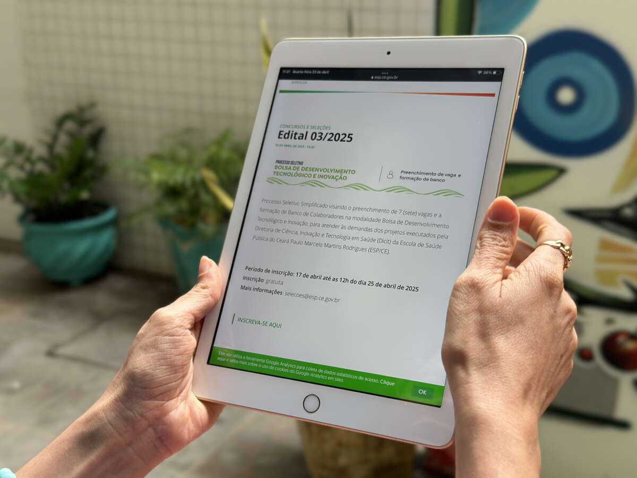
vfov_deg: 30.3
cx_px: 318
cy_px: 239
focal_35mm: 48
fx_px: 883
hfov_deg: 39.7
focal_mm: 6.86
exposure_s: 1/395
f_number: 1.78
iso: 80
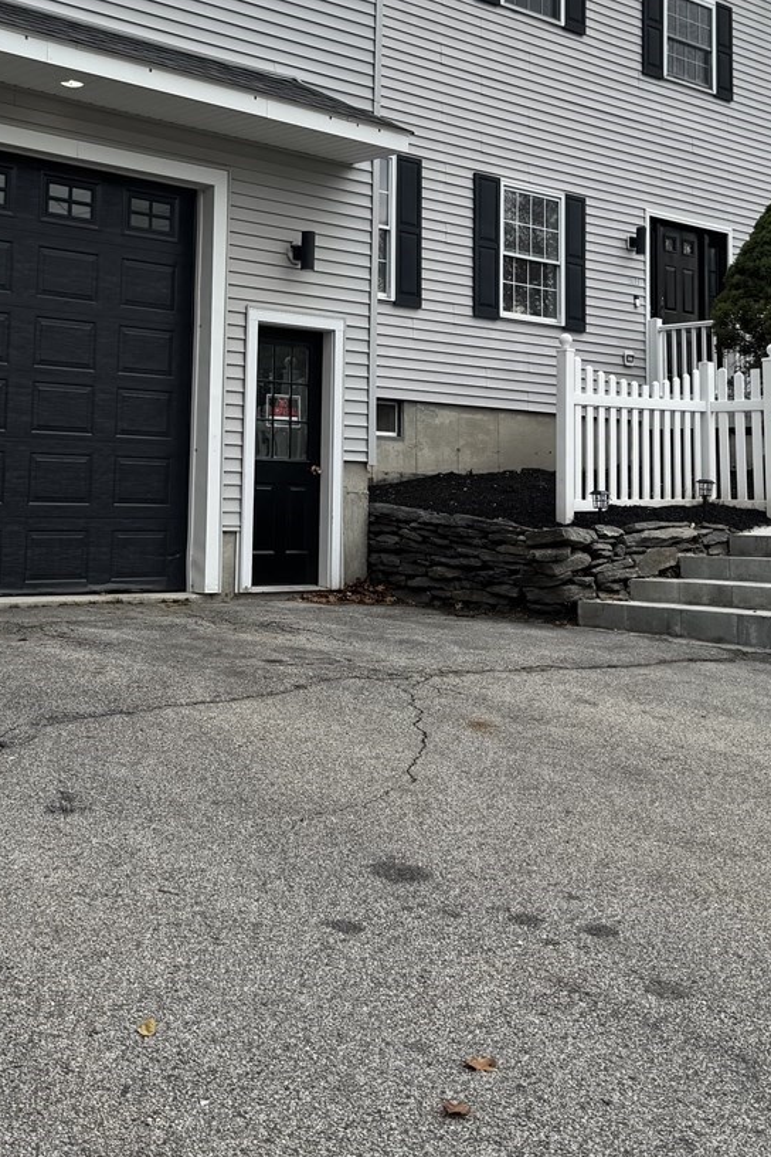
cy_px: 345
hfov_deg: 28.5
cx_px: 279
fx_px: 1510
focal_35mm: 47
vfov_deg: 41.1
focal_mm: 6.76
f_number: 1.78
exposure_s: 1/1678
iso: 80
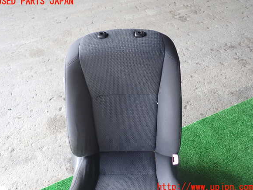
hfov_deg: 58.4
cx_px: 125
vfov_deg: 45.4
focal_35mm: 31
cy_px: 94
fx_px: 226
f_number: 2.3
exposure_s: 1/60
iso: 100
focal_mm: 5.4
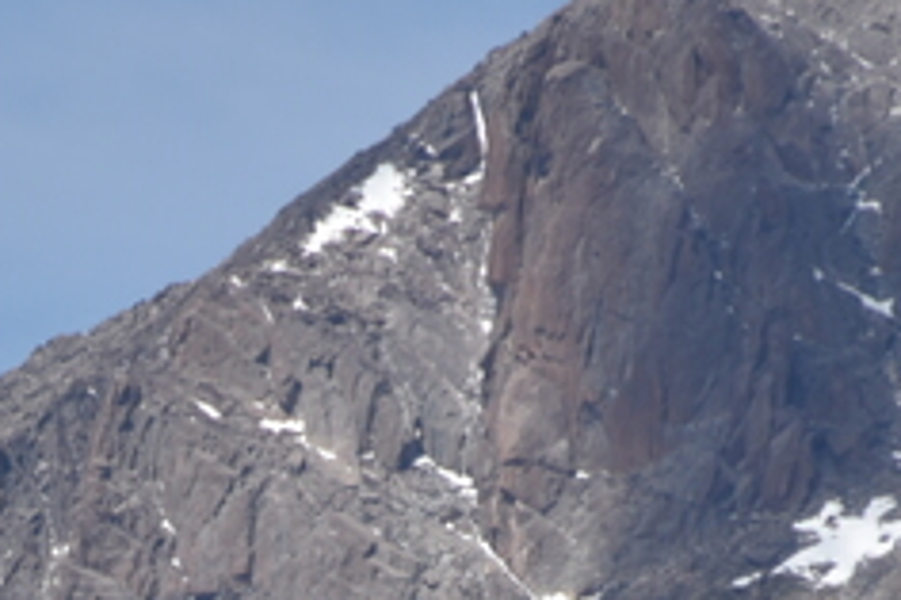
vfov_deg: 0.8
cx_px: -271
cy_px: 1039
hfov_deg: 1.3
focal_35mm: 1626
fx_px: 40665
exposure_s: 1/640
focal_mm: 300
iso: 100
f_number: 7.1
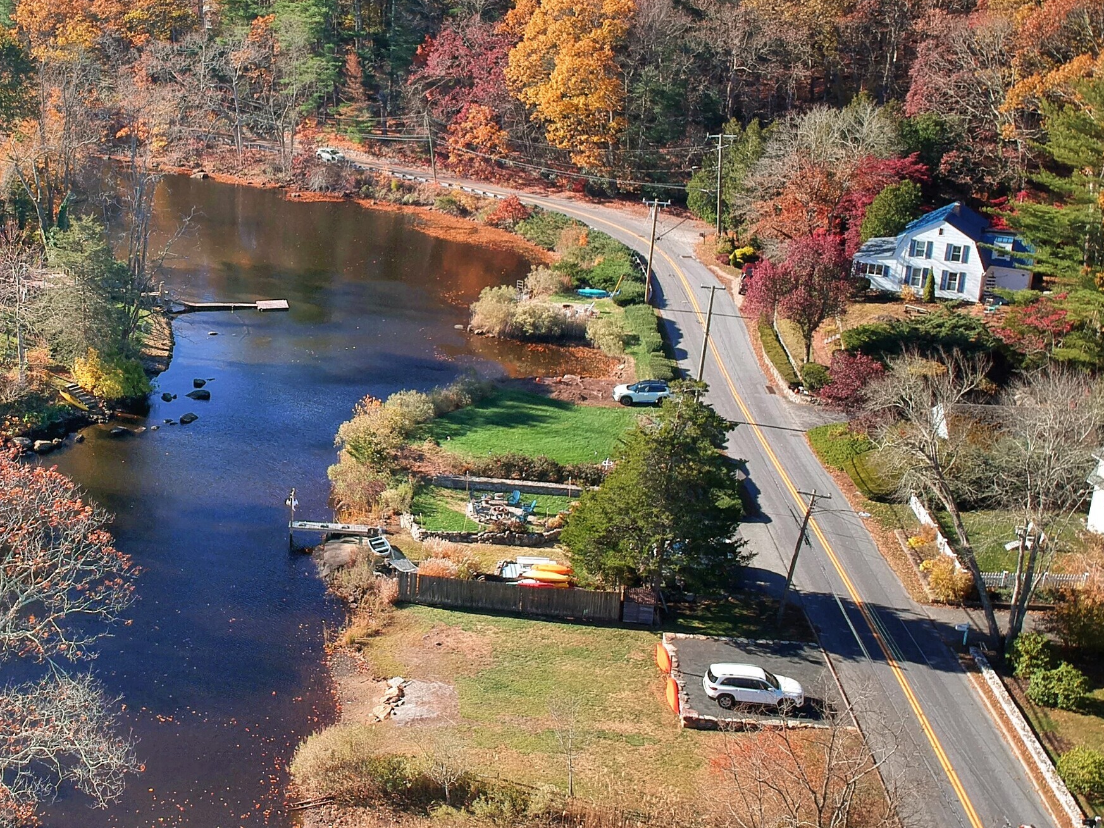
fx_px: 1403
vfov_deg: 32.8
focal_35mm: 44
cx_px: 248
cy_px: 368
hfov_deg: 41.4
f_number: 2.6
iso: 100
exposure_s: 1/640
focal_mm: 4.49
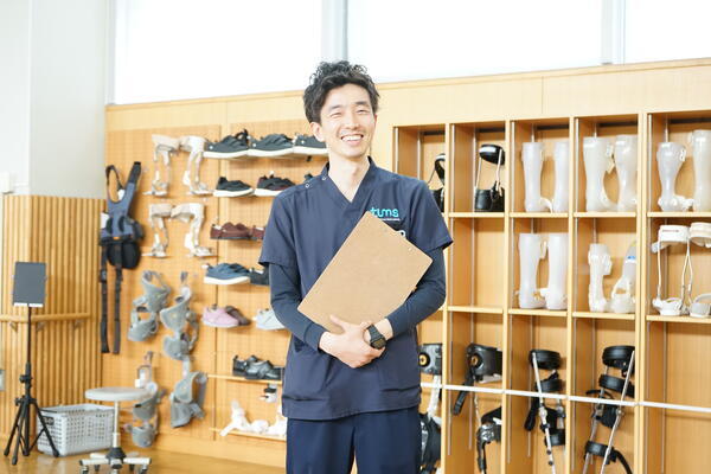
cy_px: 237
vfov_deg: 24.2
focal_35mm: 56
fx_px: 1106
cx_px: 356
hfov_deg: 35.6
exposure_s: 1/60
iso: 2500
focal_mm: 56
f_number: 5
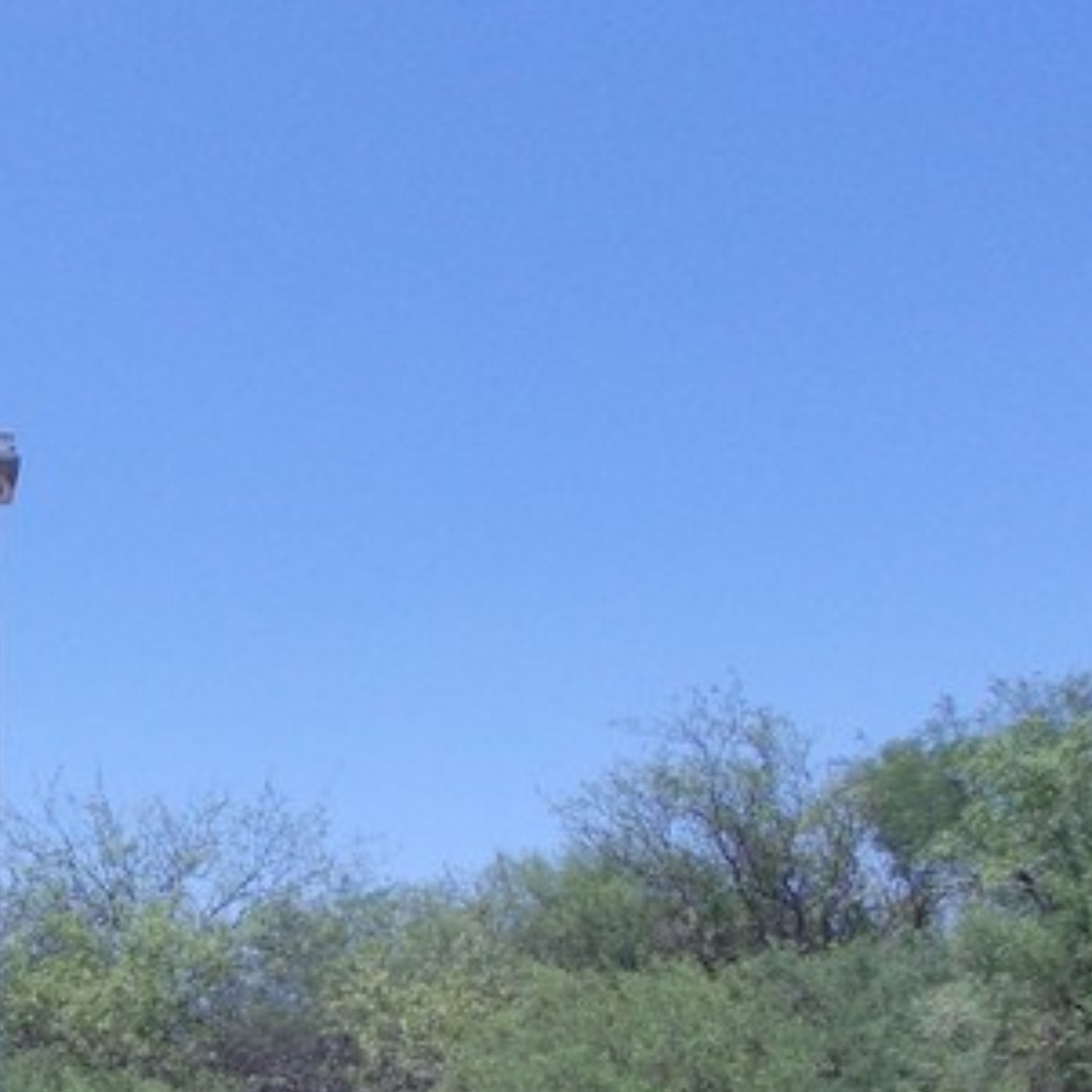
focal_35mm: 63
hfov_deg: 26.4
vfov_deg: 26.5
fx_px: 2248
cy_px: 965
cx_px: 109
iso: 80
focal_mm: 4
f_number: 5.4
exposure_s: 1/320
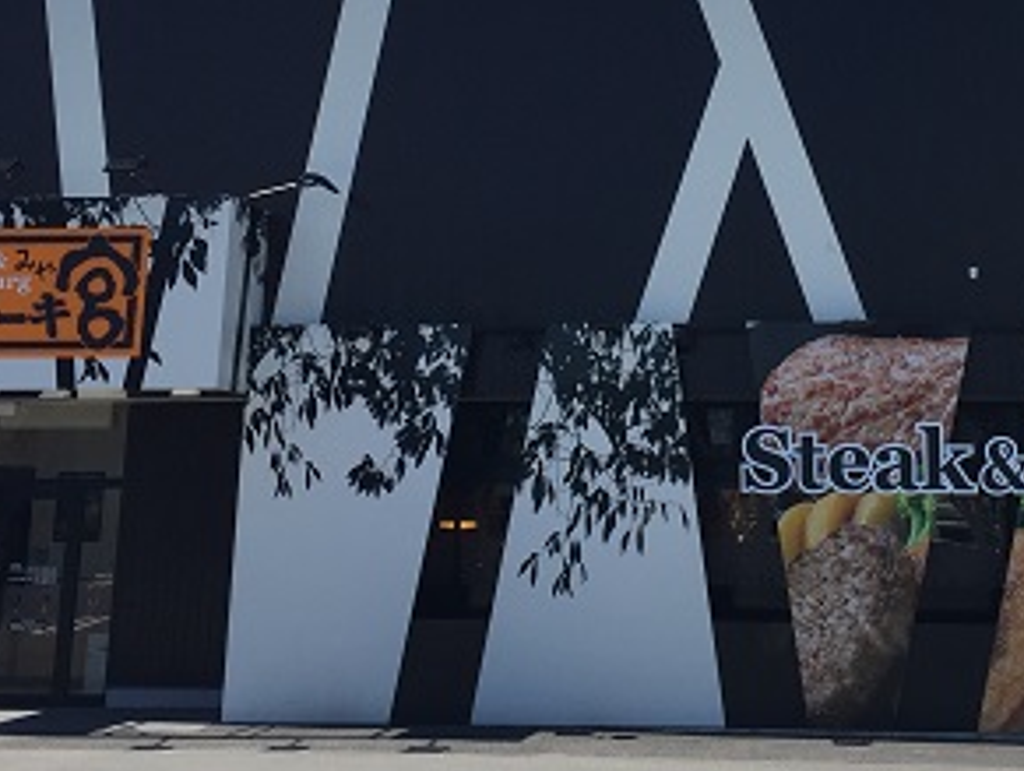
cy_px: 11
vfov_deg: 21.9
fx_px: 1925
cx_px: 730
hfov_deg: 29.4
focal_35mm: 65
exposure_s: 1/1276
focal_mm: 4.15
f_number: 2.2
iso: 32
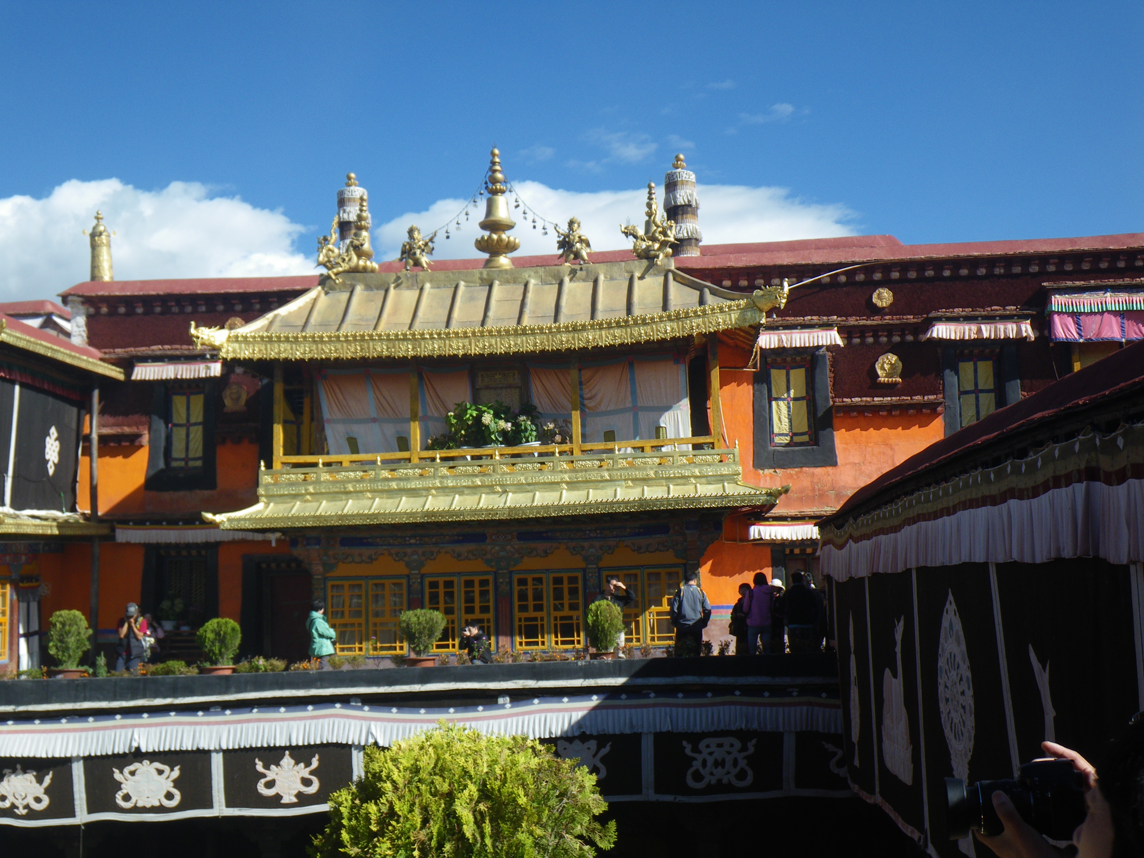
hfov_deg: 44.8
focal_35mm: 42
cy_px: 429
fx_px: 1388
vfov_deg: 34.3
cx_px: 572
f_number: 5
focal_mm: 7.5
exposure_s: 1/200
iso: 50
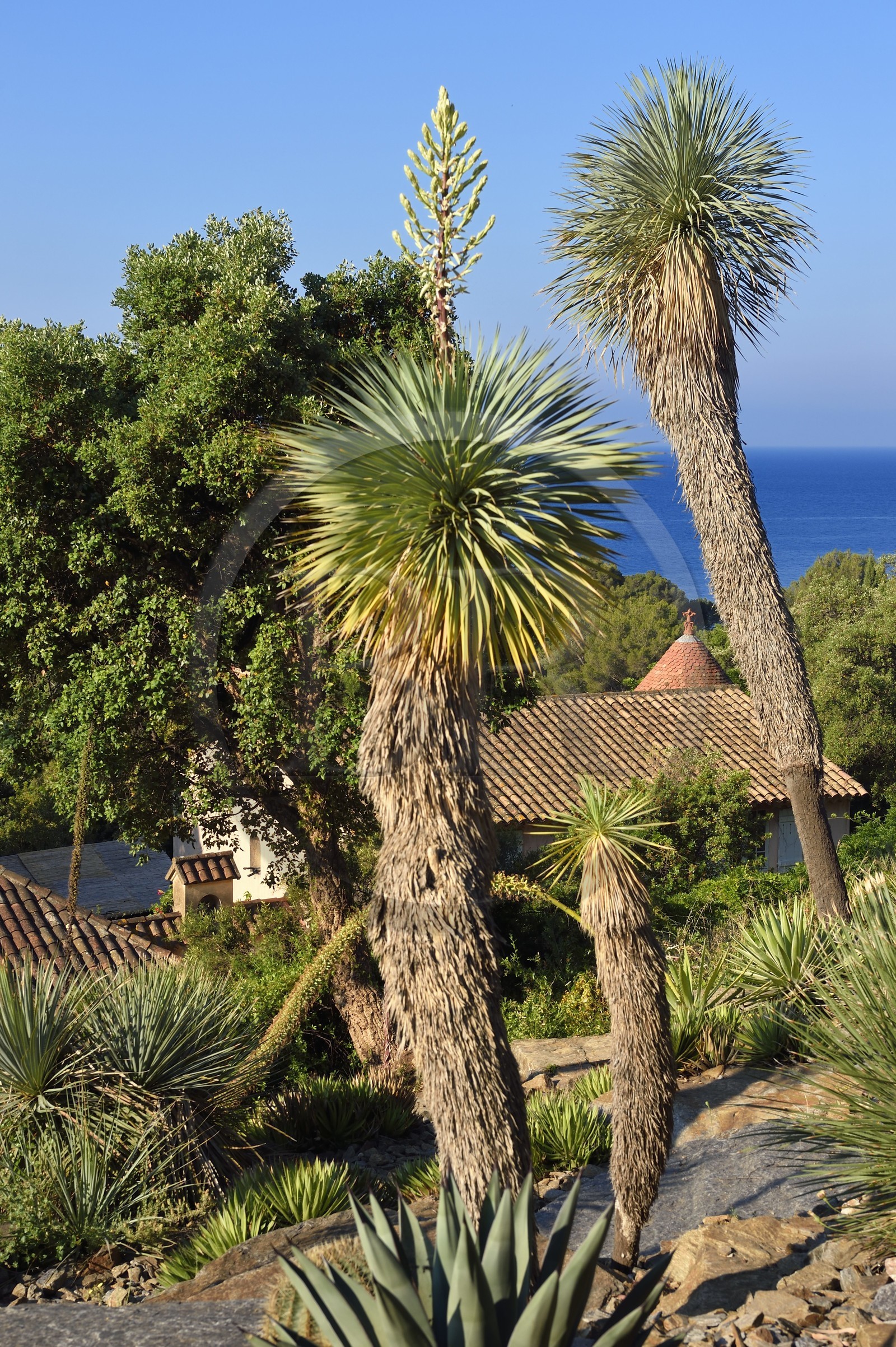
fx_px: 2243
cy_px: 674
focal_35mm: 60
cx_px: 448
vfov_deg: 33.4
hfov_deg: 22.6
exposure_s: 1/400
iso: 200
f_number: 10
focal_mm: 60
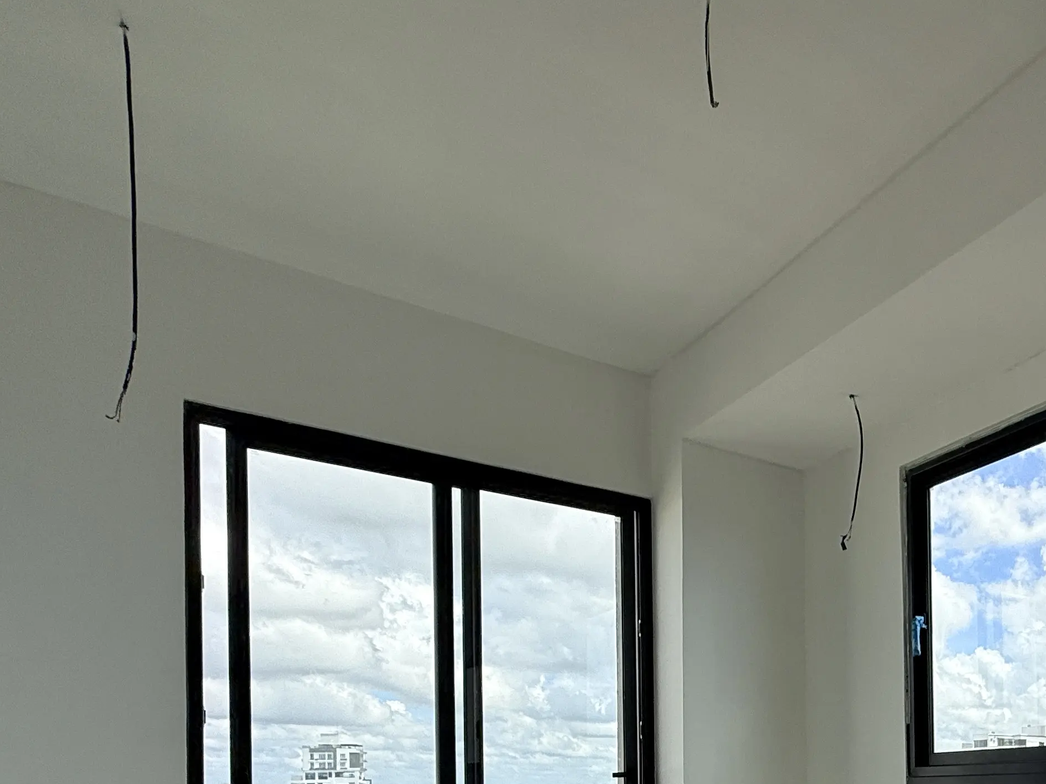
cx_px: 879
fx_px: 906
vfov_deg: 40.8
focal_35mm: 30
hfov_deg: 54.6
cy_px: 786
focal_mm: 2.22
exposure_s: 1/1795
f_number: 2.2
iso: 50
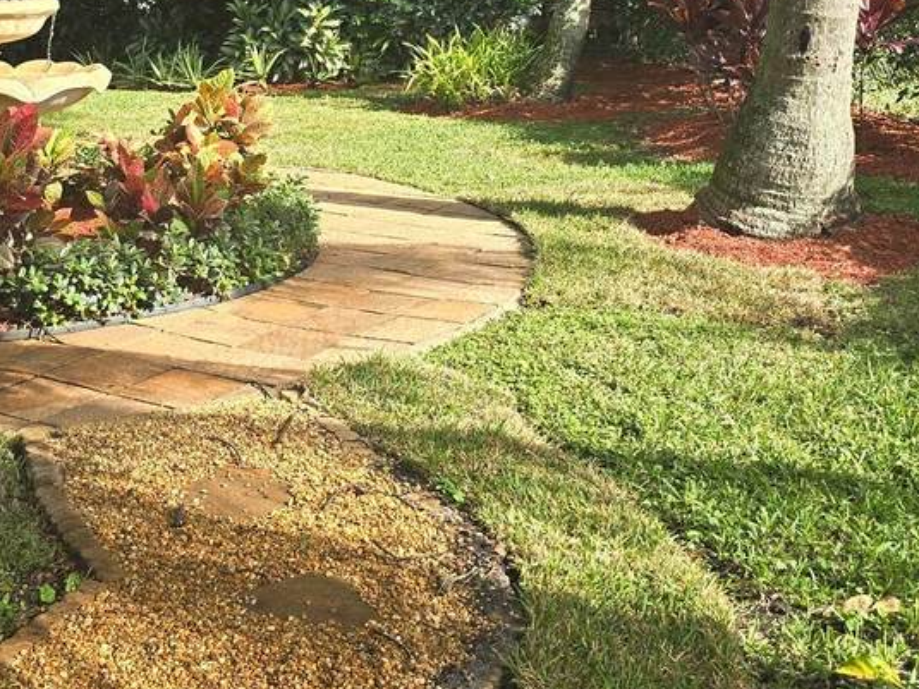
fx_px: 1460
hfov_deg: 34.6
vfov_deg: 26.1
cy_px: 139
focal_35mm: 55
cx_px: 301
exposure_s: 1/180
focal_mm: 6.3
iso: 20
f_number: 1.7
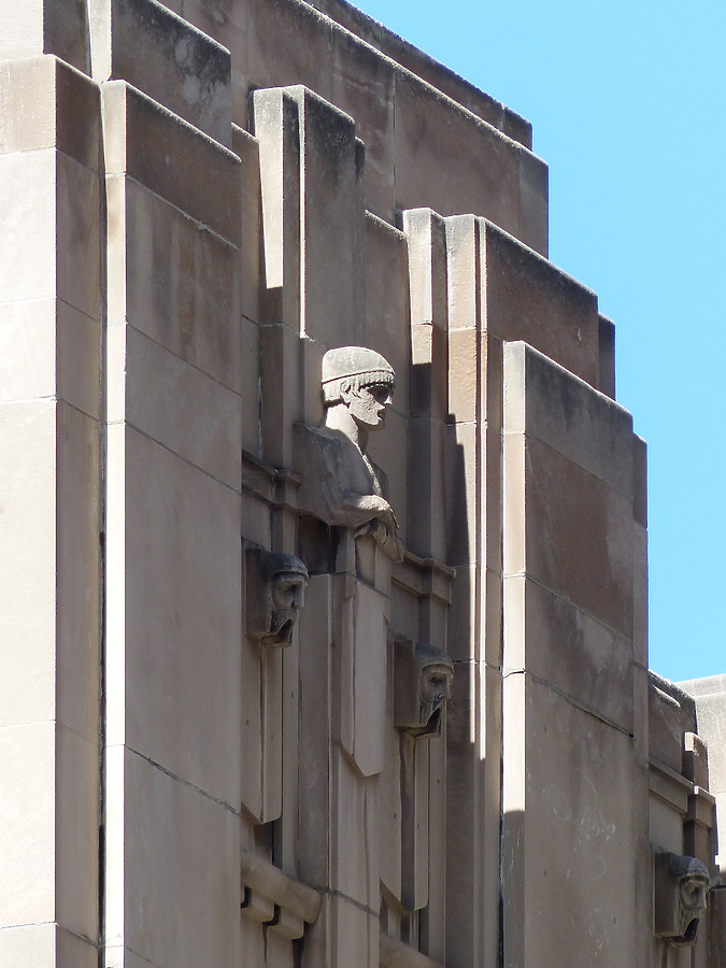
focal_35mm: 750
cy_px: 484
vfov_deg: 2.6
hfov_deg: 2.0
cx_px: 363
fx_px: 20973
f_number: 4
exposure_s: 1/500
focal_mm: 108
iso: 100
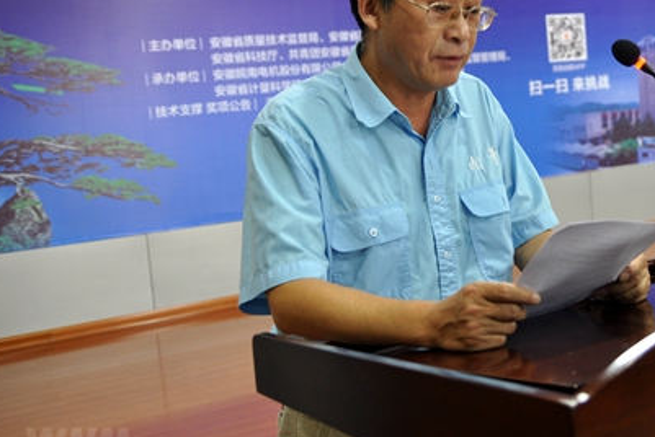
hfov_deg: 37.8
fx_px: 929
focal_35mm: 51
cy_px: 181
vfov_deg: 26.5
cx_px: 497
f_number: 2.8
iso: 400
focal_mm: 22
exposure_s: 1/30
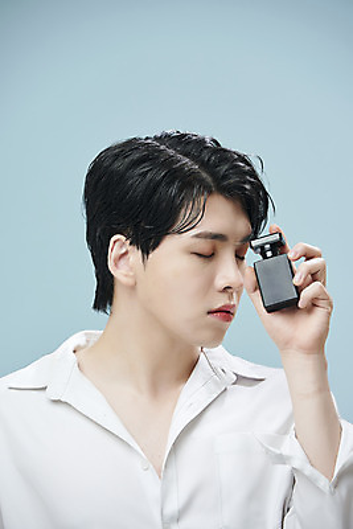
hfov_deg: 7.4
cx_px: 176
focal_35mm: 185
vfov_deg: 11.1
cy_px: 264
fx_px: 2718
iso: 50
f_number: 5.6
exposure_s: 1/125
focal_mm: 185
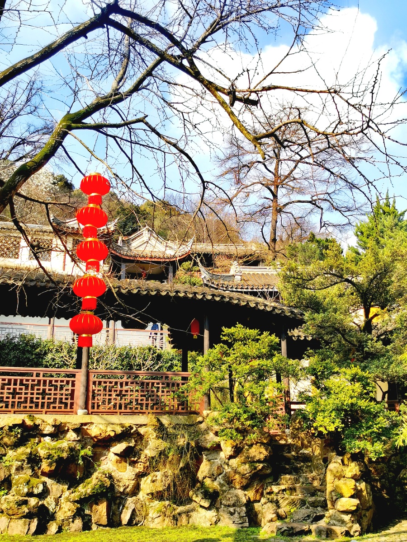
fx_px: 533
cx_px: 204
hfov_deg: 41.8
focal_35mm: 34
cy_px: 271
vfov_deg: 54.0
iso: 50
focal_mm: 4.66
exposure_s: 1/870
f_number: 1.4
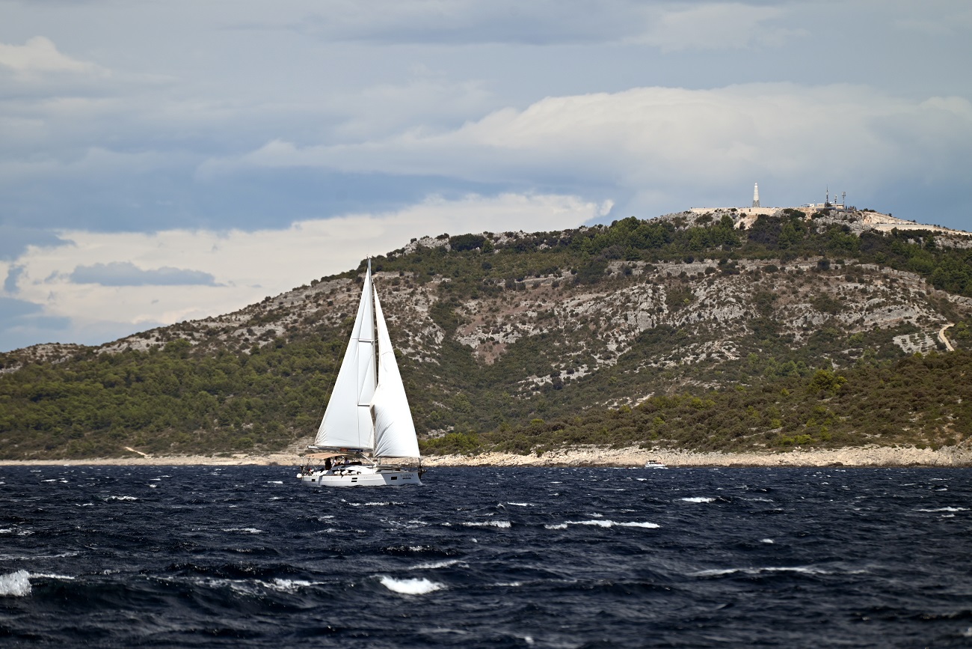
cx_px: 486
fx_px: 8100
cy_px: 324
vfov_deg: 4.6
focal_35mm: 300
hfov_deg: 6.9
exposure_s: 1/1000
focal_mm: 300
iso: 110
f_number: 5.6
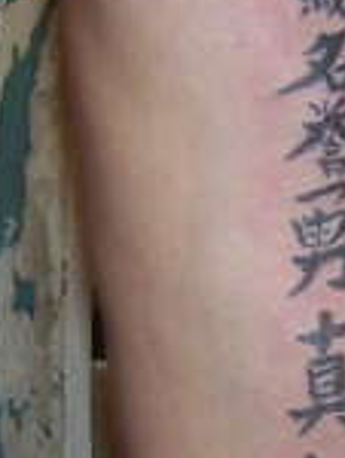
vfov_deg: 14.5
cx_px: 363
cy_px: 226
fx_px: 1802
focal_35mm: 136
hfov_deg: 10.8
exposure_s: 1/60
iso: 80
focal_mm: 5.6
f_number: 2.7
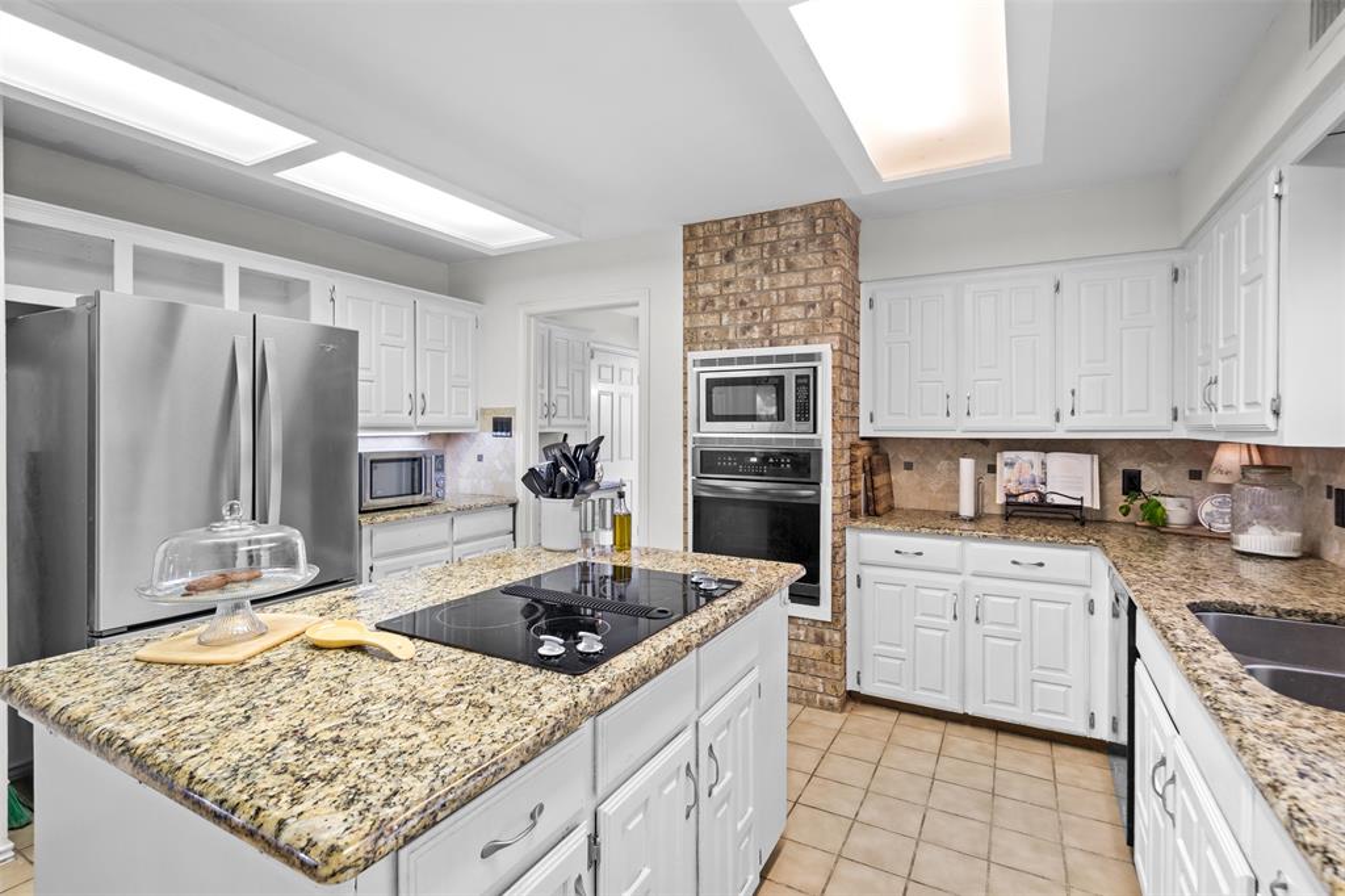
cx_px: 672
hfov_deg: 96.8
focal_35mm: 16
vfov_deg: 73.7
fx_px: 598
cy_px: 448
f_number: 7.1
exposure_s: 1
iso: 400
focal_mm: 16
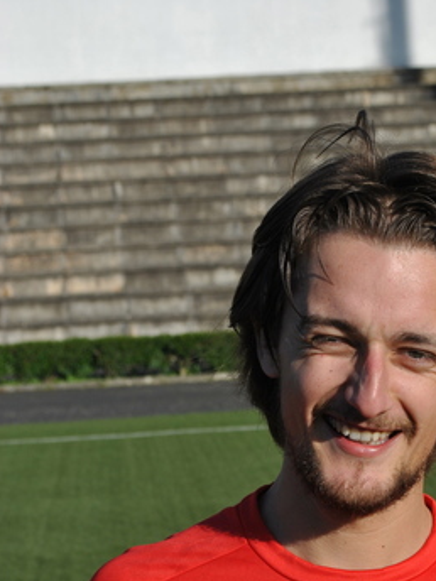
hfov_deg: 11.3
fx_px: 2200
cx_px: 336
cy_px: 505
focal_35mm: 131
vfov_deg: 14.9
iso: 100
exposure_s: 1/400
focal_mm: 52
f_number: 10
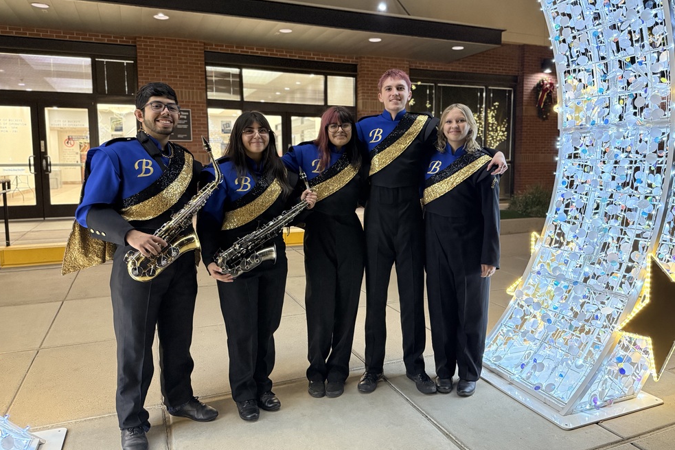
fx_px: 487
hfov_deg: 69.4
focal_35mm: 26
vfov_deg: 49.5
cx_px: 347
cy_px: 209
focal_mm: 6.76
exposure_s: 1/60
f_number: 1.78
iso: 800
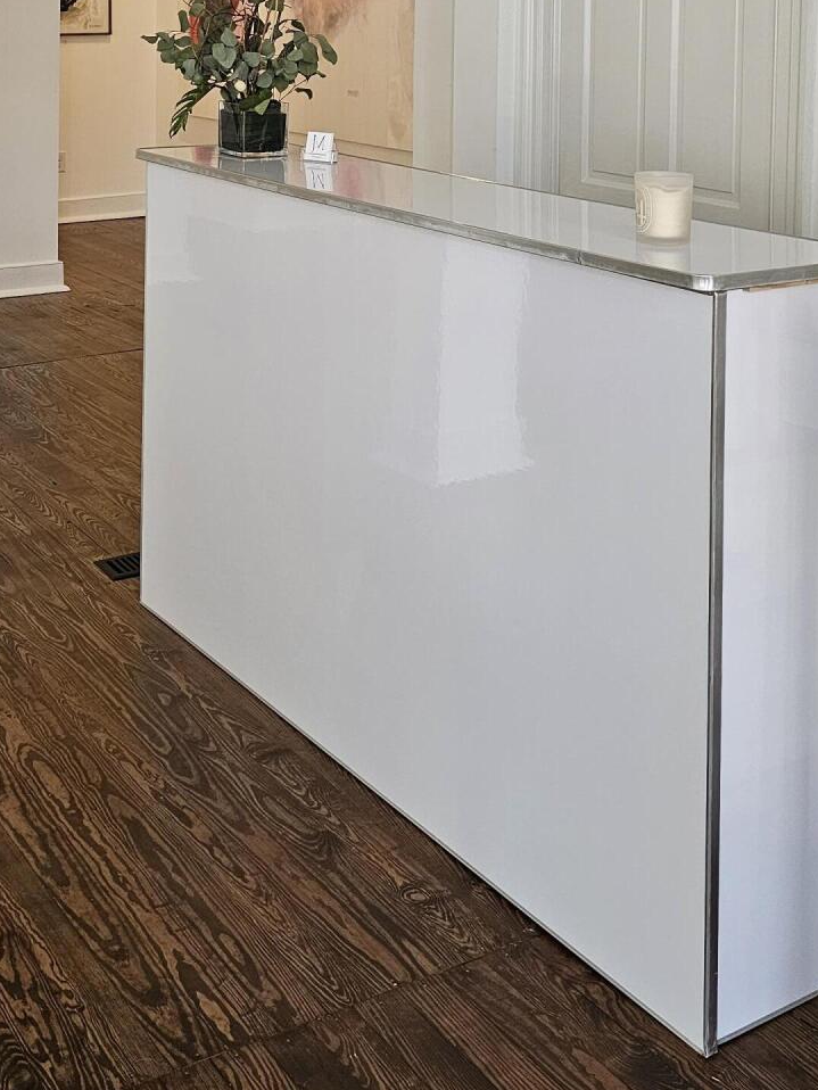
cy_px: 52
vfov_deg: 36.4
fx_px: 1512
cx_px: 320
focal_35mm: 48
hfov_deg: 30.2
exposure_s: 1/120
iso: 320
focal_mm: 6.3
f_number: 1.7
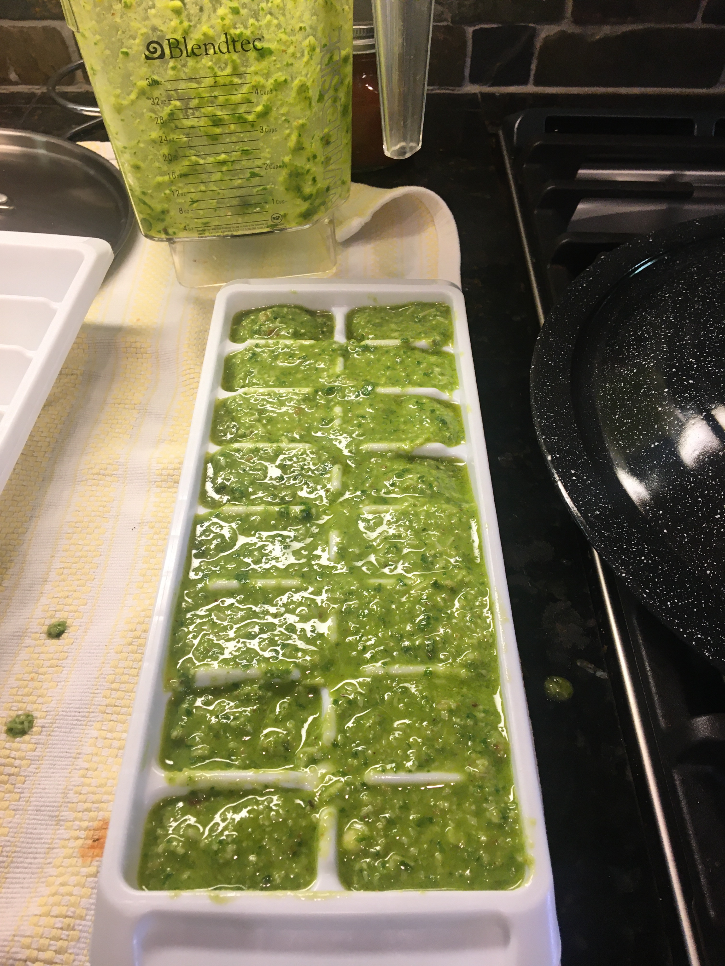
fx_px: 810
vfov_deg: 61.7
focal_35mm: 29
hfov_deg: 48.2
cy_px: 483
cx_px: 362
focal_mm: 4.15
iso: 50
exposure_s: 1/30
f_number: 2.2
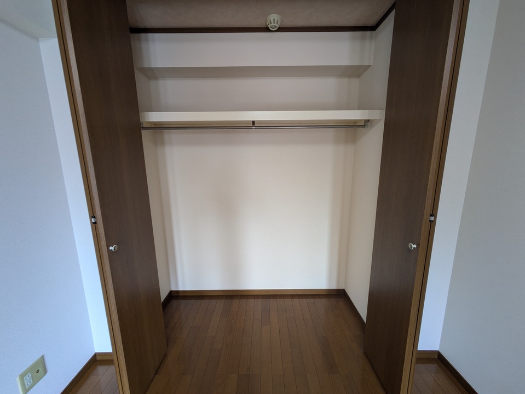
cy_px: 197
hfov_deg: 102.0
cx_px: 262
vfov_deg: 85.7
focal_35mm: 14
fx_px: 212
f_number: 2.2
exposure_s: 1/24
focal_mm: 1.83
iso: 58
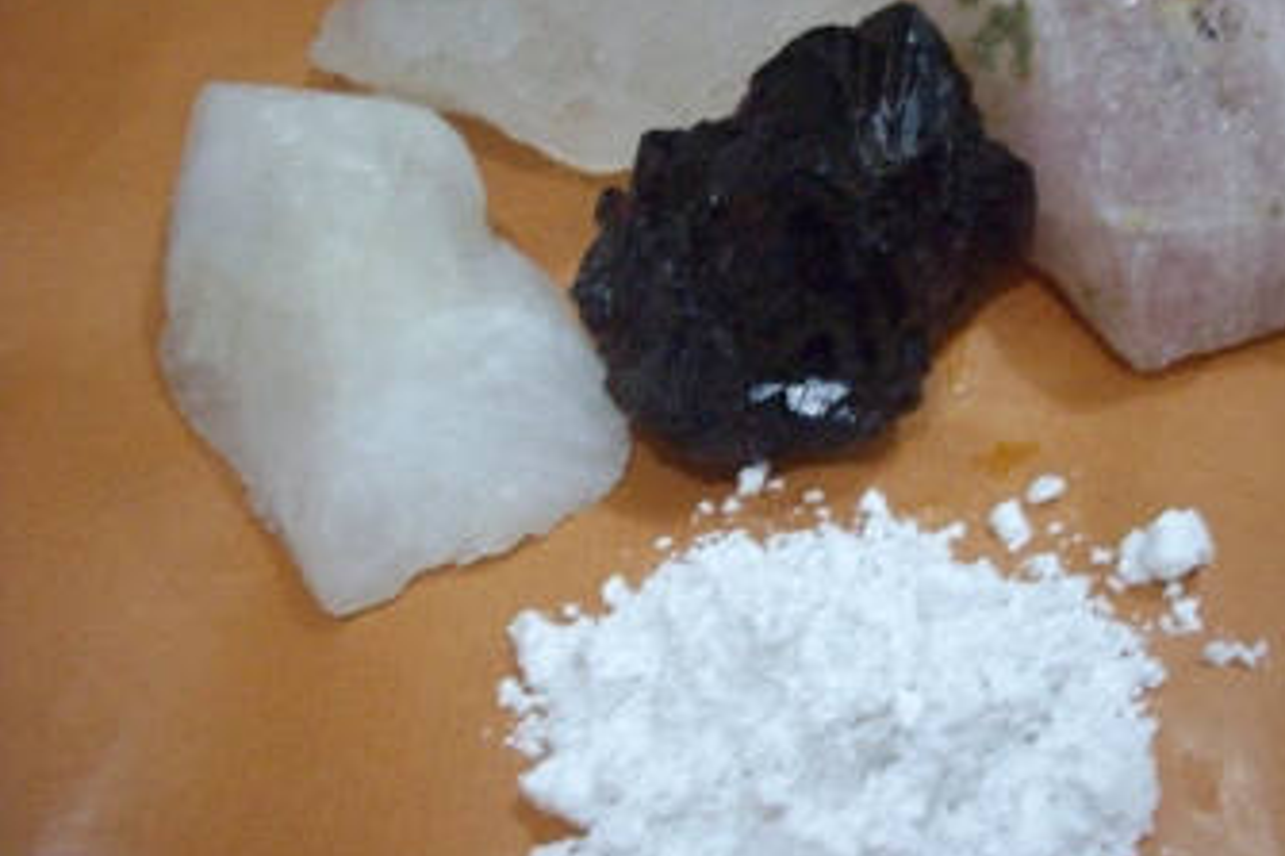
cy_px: 372
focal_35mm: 46
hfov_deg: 42.6
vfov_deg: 29.2
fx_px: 1641
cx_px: 763
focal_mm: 6.2
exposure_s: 1/8
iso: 400
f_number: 2.8
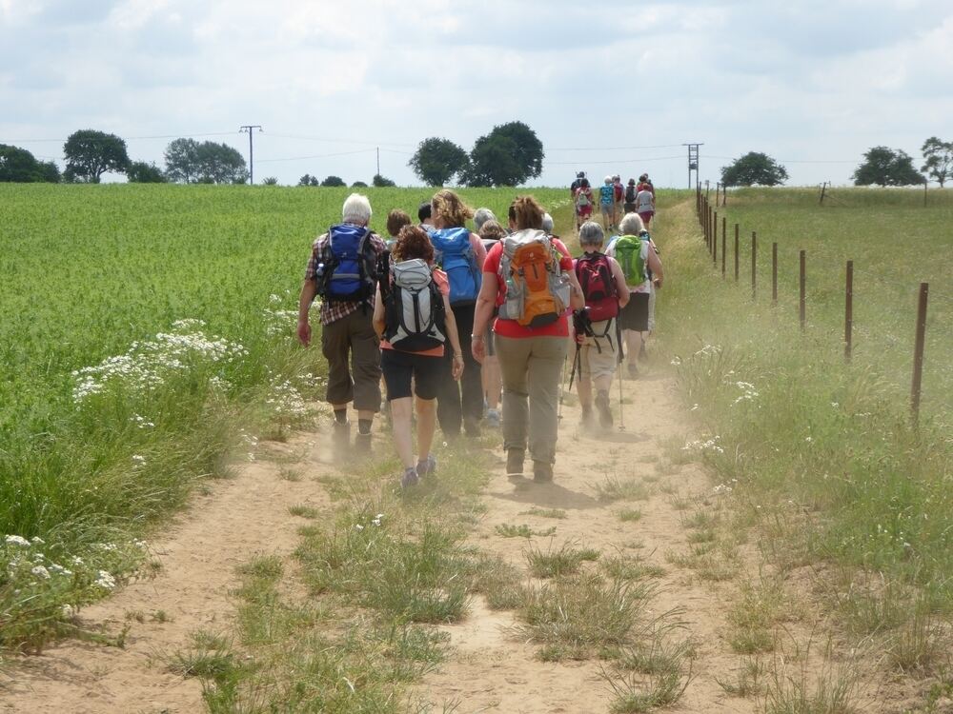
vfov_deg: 17.6
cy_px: 357
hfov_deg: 23.3
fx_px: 2313
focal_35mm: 84
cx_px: 476
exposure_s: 1/640
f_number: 4.8
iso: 100
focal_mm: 15
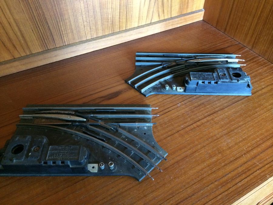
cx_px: 136
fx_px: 237
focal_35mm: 30
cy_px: 102
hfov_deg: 60.0
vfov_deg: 46.8
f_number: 2.2
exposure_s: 1/20
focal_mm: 4.12
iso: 320
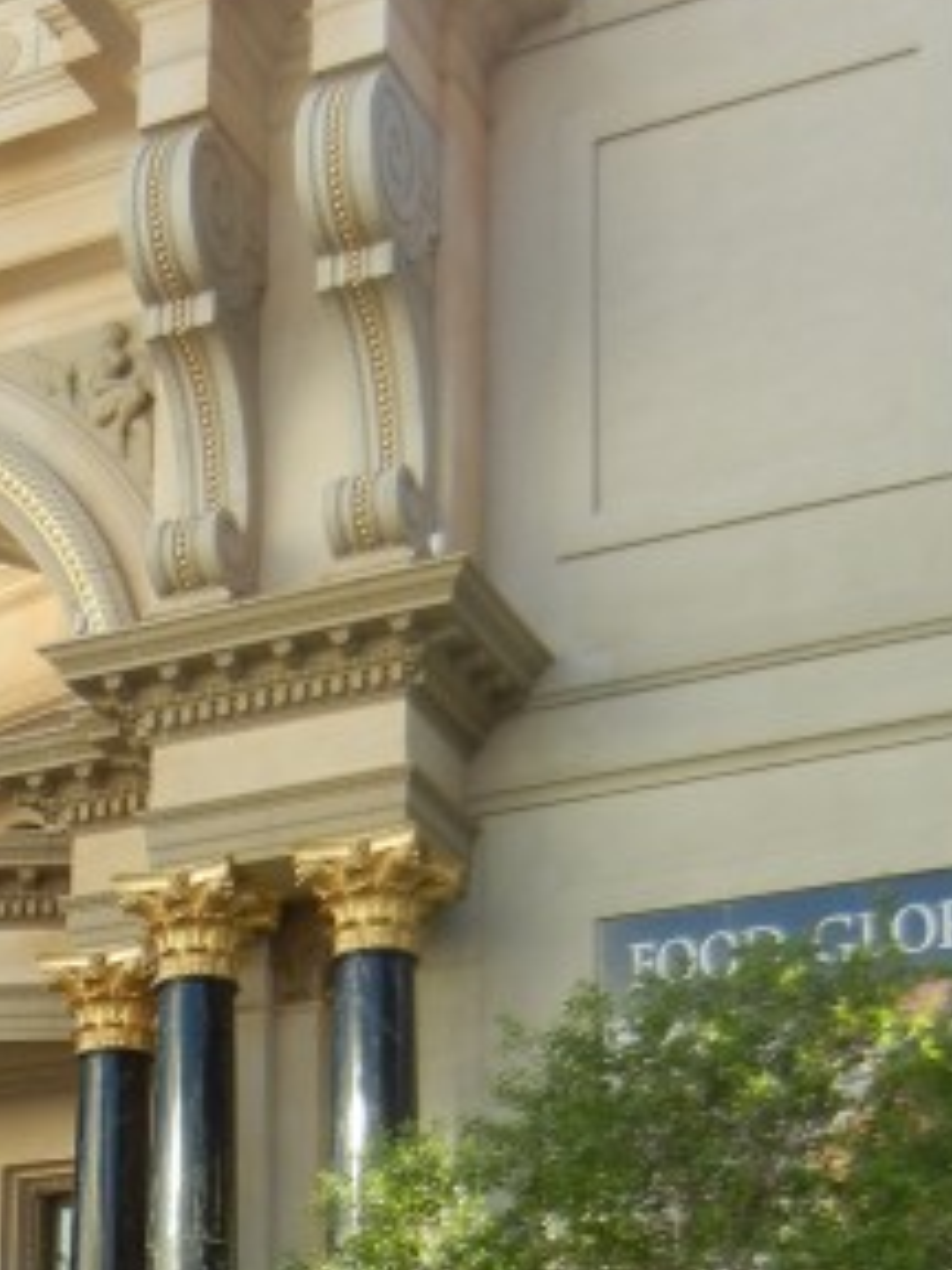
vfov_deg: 22.9
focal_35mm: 80
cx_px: -150
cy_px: 1416
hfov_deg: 17.7
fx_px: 2934
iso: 160
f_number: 3.5
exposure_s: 1/274
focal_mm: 5.4
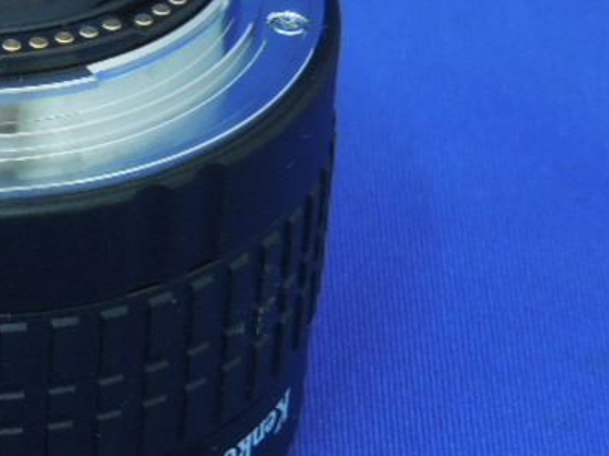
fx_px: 3587
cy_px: 183
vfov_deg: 7.3
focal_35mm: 204
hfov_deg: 9.6
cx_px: -80
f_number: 4.4
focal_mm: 12.5
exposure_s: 1/25
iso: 400
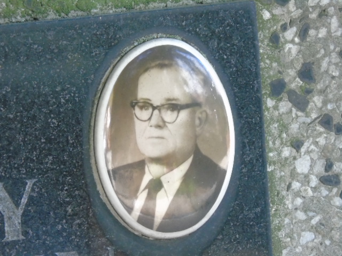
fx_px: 2747
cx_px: 171
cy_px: 128
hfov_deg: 7.1
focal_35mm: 278
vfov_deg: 5.3
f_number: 4.9
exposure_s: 1/80
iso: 800
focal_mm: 50
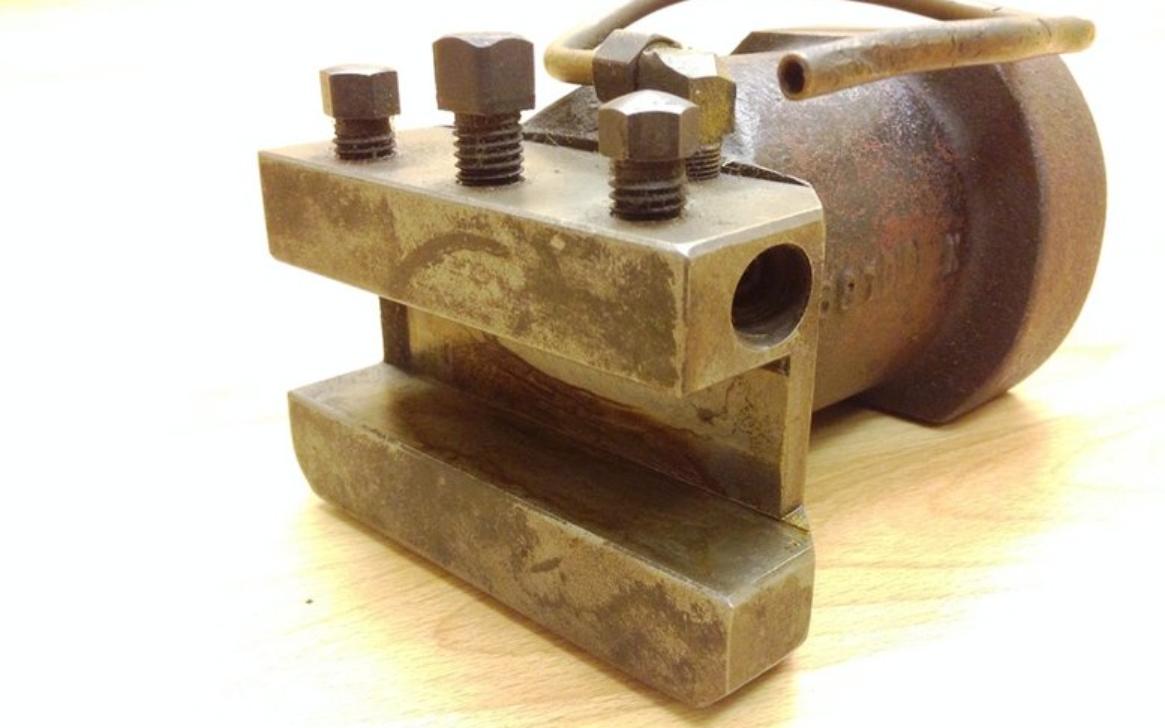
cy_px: 419
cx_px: 598
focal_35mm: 36
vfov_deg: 35.3
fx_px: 1143
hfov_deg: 54.0
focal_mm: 4.12
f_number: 2.4
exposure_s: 1/20
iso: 250
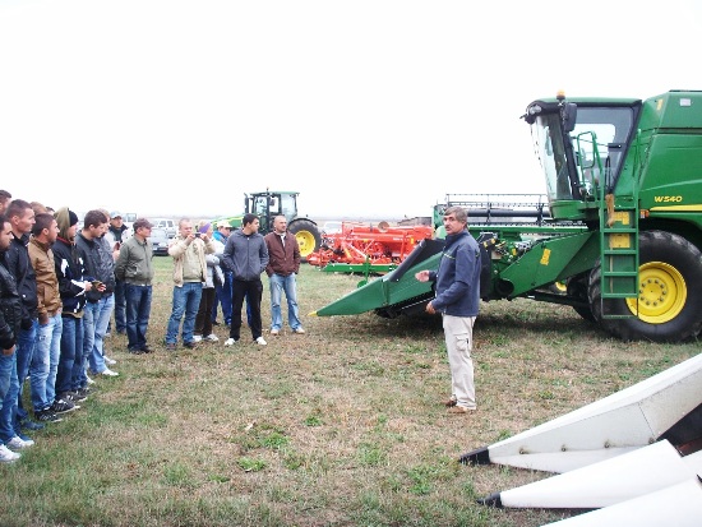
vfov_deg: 38.7
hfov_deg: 50.1
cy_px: 264
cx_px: 351
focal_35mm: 37
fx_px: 751
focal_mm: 7.7
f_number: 3.5
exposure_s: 1/100
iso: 50
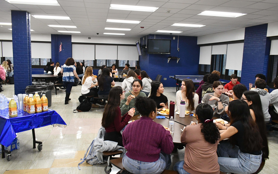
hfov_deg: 61.2
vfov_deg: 40.6
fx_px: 235
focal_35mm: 31
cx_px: 139
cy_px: 89
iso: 4000
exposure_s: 1/160
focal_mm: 20
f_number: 6.3
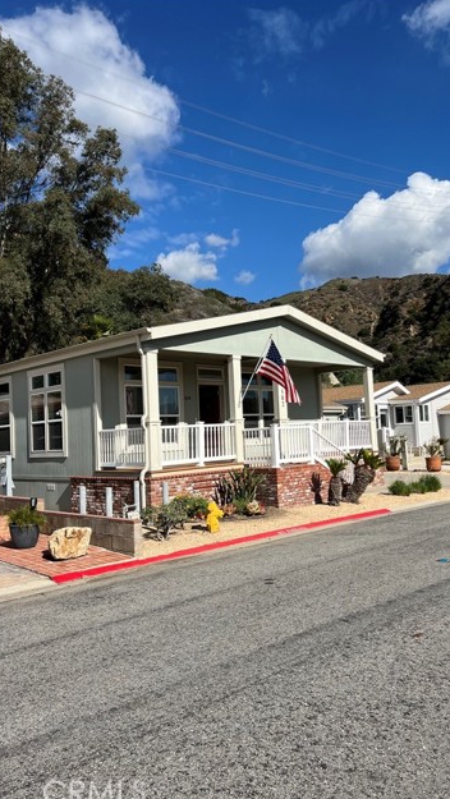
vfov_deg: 66.0
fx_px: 615
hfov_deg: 40.2
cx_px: 252
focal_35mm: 29
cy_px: 401
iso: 50
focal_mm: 5.7
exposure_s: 1/6211
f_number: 1.5
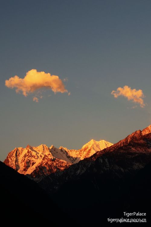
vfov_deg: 37.9
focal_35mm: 52
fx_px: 330
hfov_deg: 25.8
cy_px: 114
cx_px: 76
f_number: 8
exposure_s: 1/40
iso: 100
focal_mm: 35
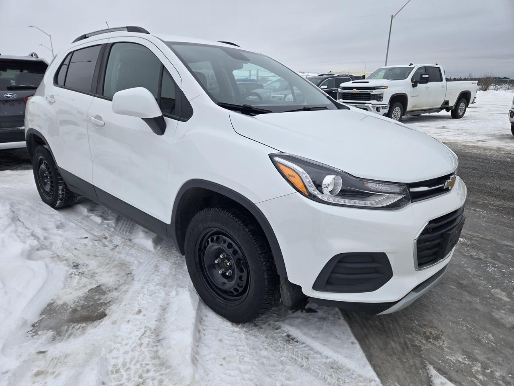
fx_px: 342
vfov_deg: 58.9
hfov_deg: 73.9
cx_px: 257
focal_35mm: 23
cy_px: 193
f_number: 1.8
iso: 25
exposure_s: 1/1488
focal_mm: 5.4
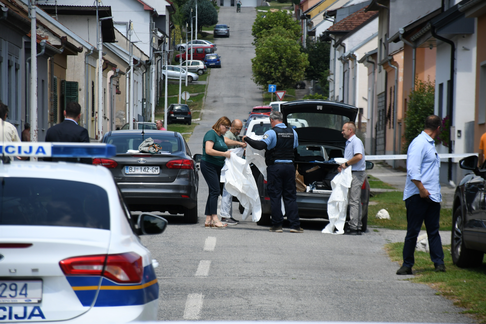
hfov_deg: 9.8
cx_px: 243
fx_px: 2835
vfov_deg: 6.5
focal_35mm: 210
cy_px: 162
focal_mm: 140
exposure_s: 1/1600
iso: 400
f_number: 5.6
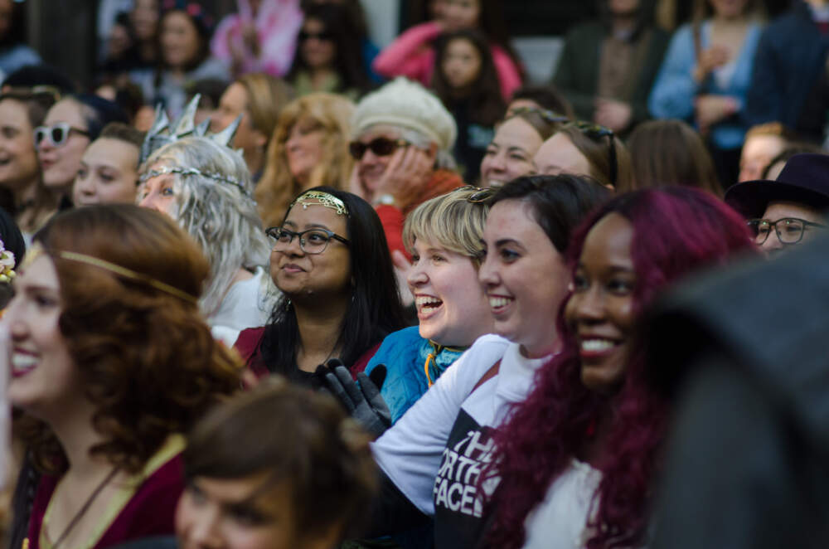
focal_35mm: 128
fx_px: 2930
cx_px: 414
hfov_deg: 16.1
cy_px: 274
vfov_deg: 10.7
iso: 320
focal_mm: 85
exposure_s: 1/250
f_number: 2.5
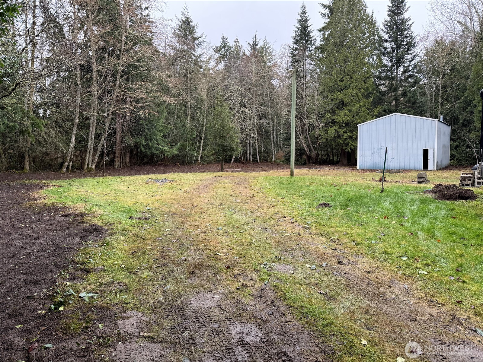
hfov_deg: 71.6
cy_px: 181
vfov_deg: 56.8
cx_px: 242
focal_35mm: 24
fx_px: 335
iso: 80
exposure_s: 1/262
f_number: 1.78
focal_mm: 6.76
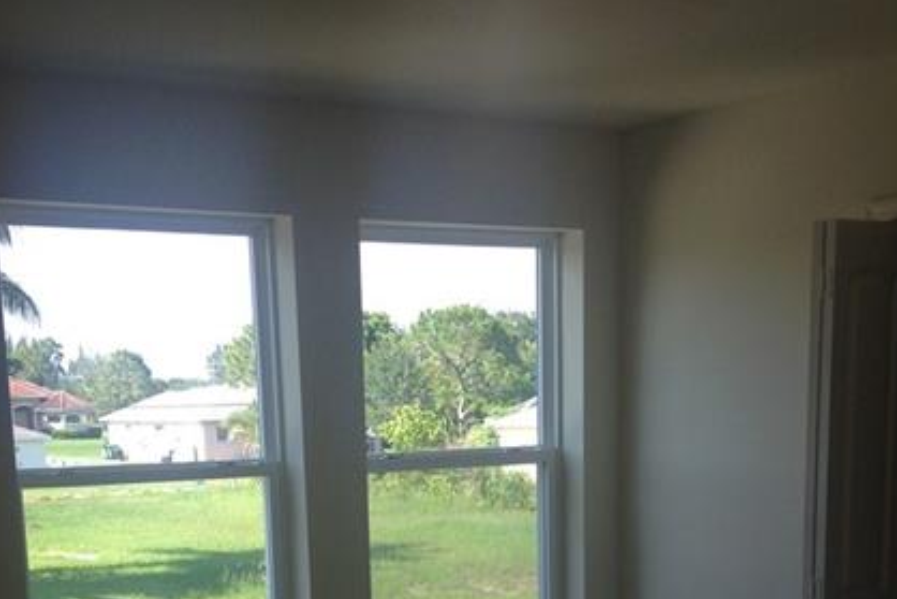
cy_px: 685
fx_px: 1570
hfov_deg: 31.9
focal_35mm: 63
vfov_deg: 20.4
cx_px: 438
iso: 50
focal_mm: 4.12
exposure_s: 1/239
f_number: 2.4
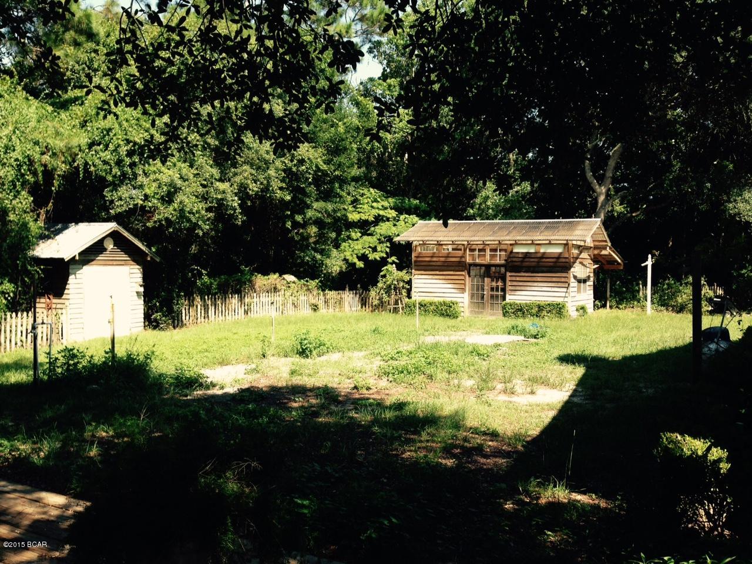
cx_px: 376
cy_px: 282
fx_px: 717
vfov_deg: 42.9
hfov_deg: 55.4
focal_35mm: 33
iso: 64
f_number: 2.4
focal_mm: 4.12
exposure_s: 1/602
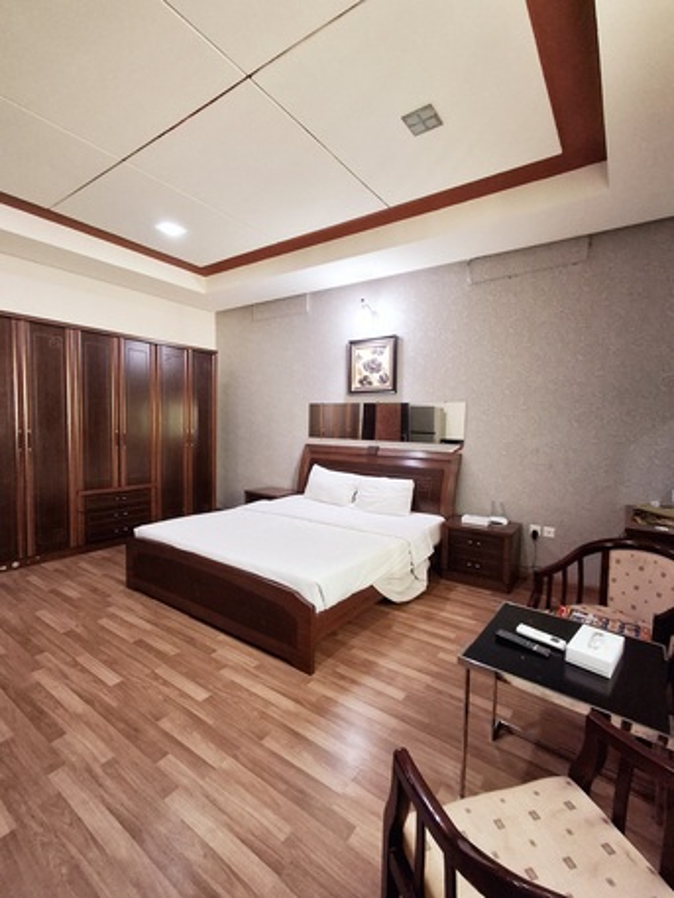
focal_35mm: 16
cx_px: 337
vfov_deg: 94.5
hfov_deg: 78.1
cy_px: 449
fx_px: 415
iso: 200
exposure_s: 1/25
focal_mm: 1.64
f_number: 2.2
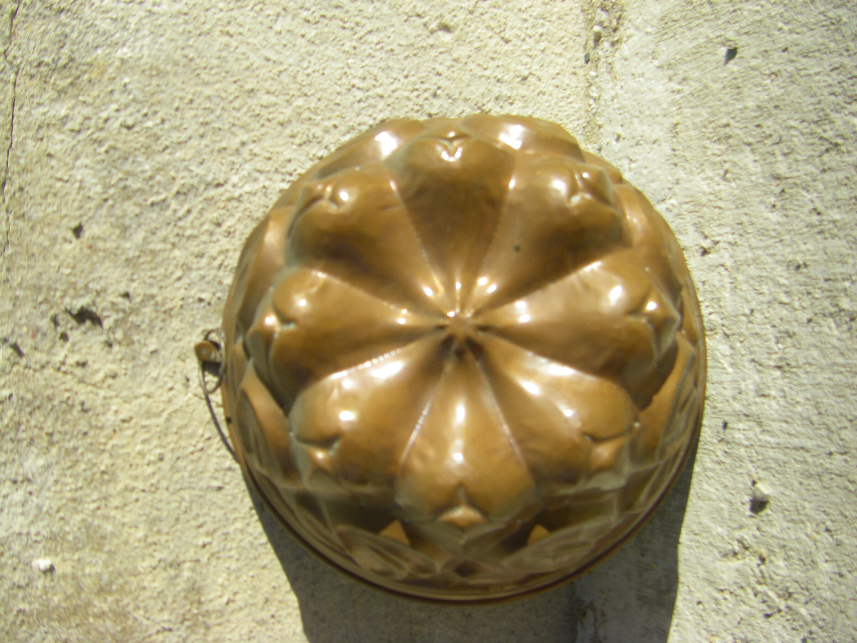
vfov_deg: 37.7
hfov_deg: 49.0
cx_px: 428
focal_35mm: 38
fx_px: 941
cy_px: 322
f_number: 7
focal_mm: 6.3
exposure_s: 1/160
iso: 64
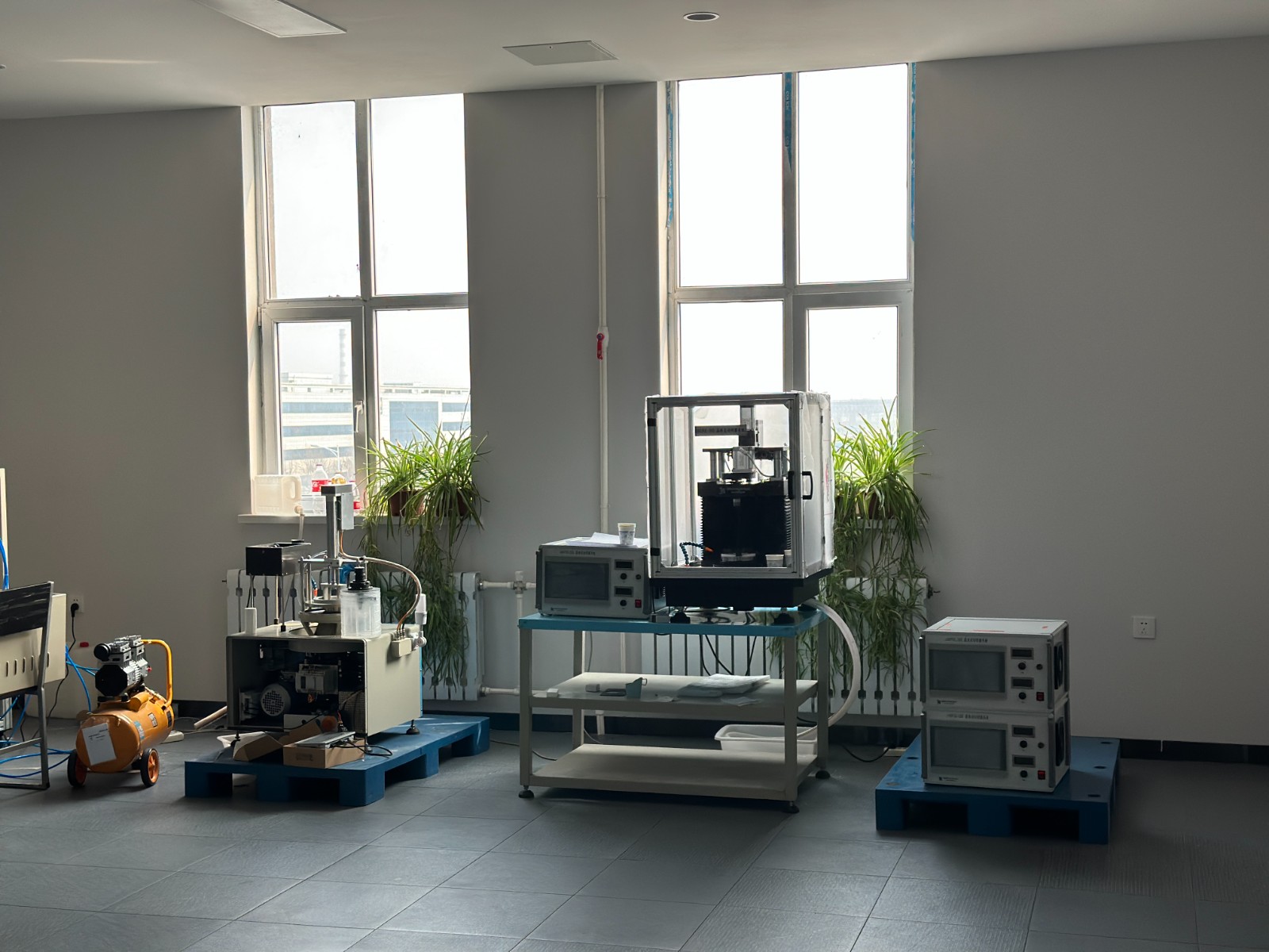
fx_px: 1760
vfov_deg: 30.3
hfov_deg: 39.7
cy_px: 476
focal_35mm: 48
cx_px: 634
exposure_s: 1/524
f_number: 1.78
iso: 80
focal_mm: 6.86
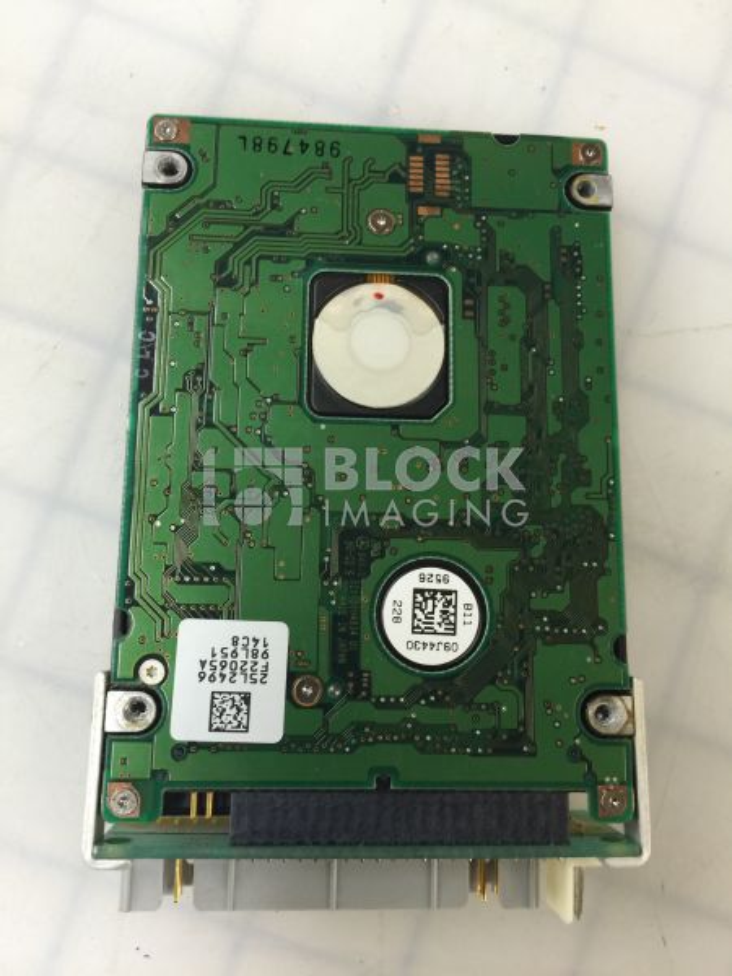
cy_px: 488
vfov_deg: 61.7
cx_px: 366
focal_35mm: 29
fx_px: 818
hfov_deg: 48.2
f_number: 2.2
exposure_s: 1/15
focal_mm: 4.15
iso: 32
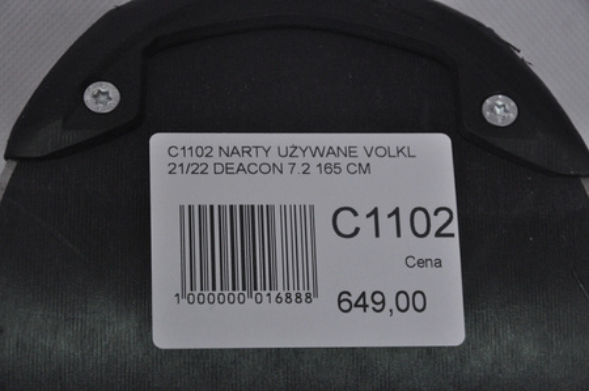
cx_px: 294
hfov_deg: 13.1
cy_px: 196
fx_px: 2574
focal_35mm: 158
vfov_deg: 8.7
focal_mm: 105
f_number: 9.5
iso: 3200
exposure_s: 1/125
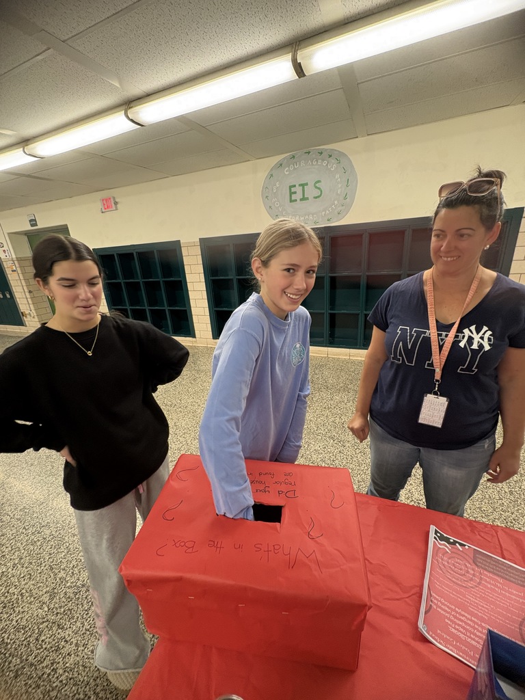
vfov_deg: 102.1
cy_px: 350
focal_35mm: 14
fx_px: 283
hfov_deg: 85.7
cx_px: 262
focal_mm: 2.22
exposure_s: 1/60
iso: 320
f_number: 2.2
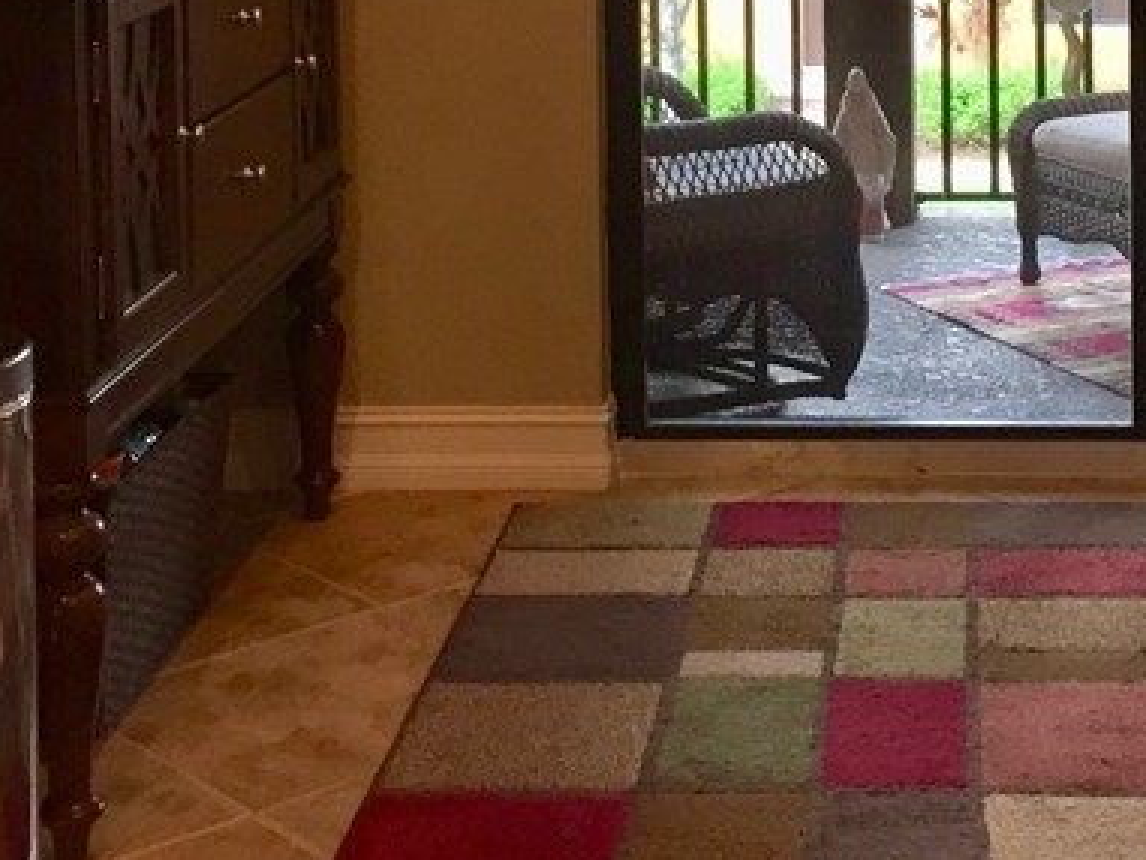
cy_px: -235
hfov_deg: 24.8
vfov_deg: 17.8
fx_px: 2583
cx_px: 839
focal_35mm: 78
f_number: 2.2
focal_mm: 4.15
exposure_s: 1/30
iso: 50
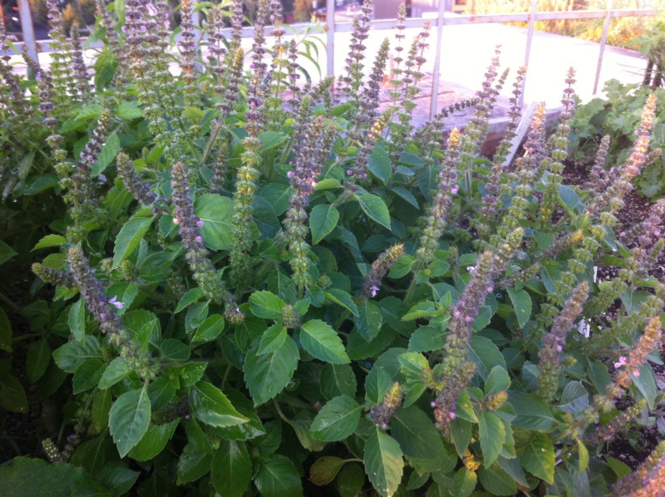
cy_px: 248
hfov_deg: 52.7
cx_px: 332
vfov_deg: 40.6
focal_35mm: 35
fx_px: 671
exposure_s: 1/60
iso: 80
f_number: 2.8
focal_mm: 3.85
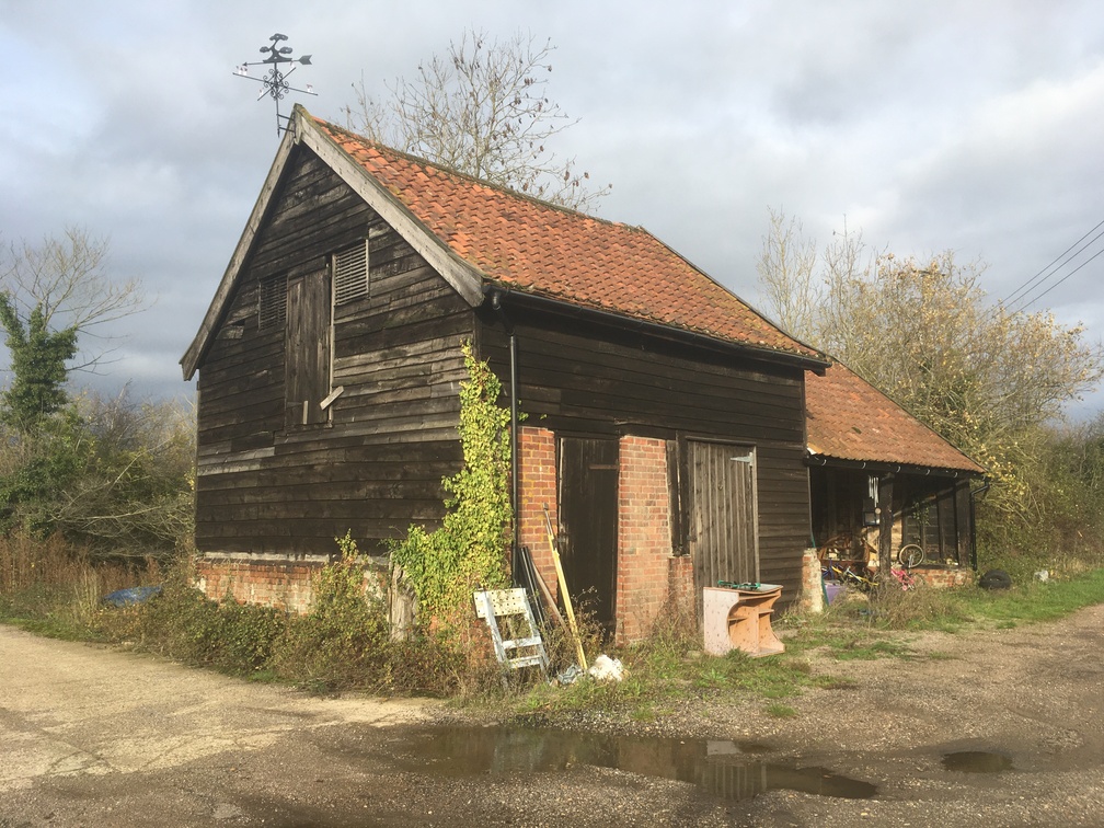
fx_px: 925
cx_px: 552
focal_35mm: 29
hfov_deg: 61.7
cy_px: 414
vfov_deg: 48.2
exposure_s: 1/725
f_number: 2.2
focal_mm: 4.15
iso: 25
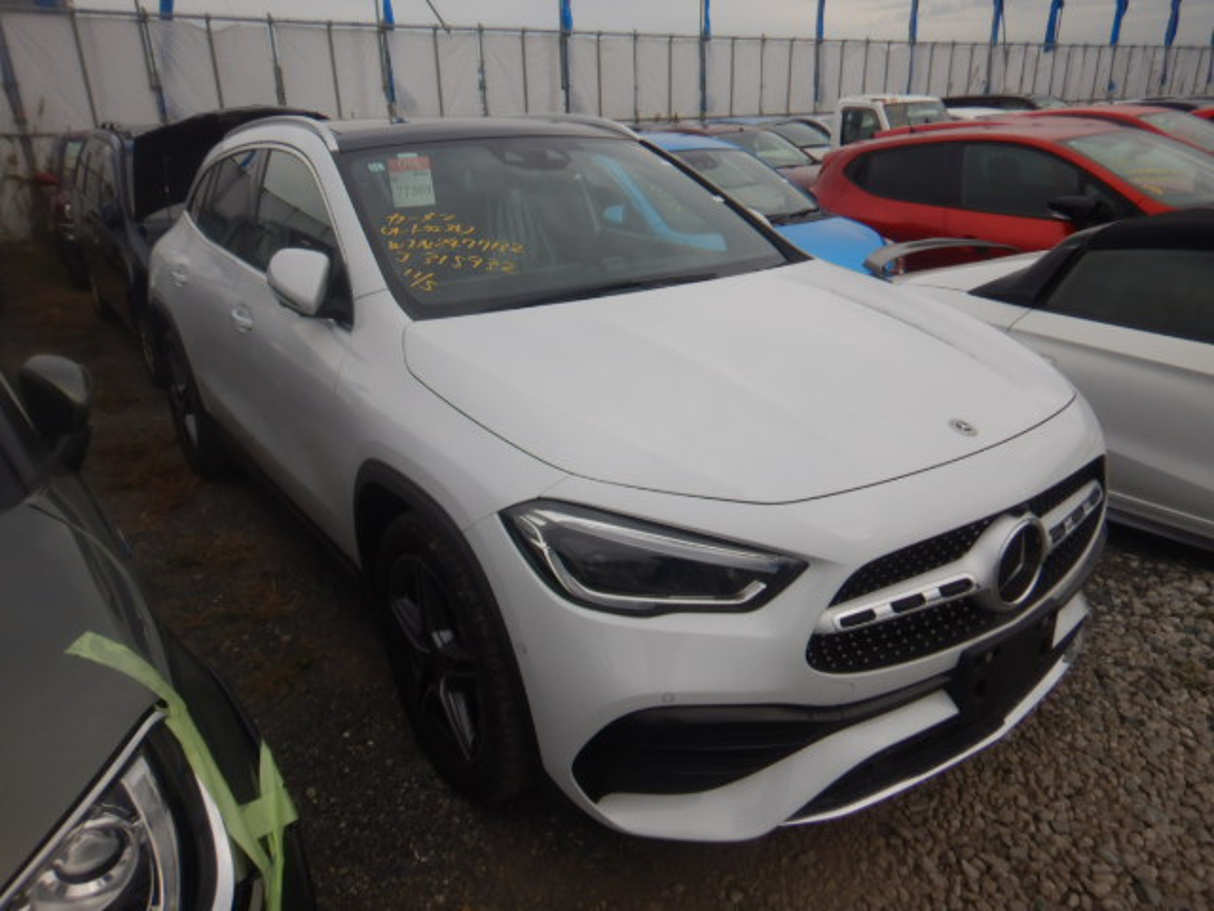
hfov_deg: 71.6
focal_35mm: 24
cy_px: 456
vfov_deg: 56.8
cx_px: 607
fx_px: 842
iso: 125
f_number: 2.8
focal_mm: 4.3
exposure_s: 1/500
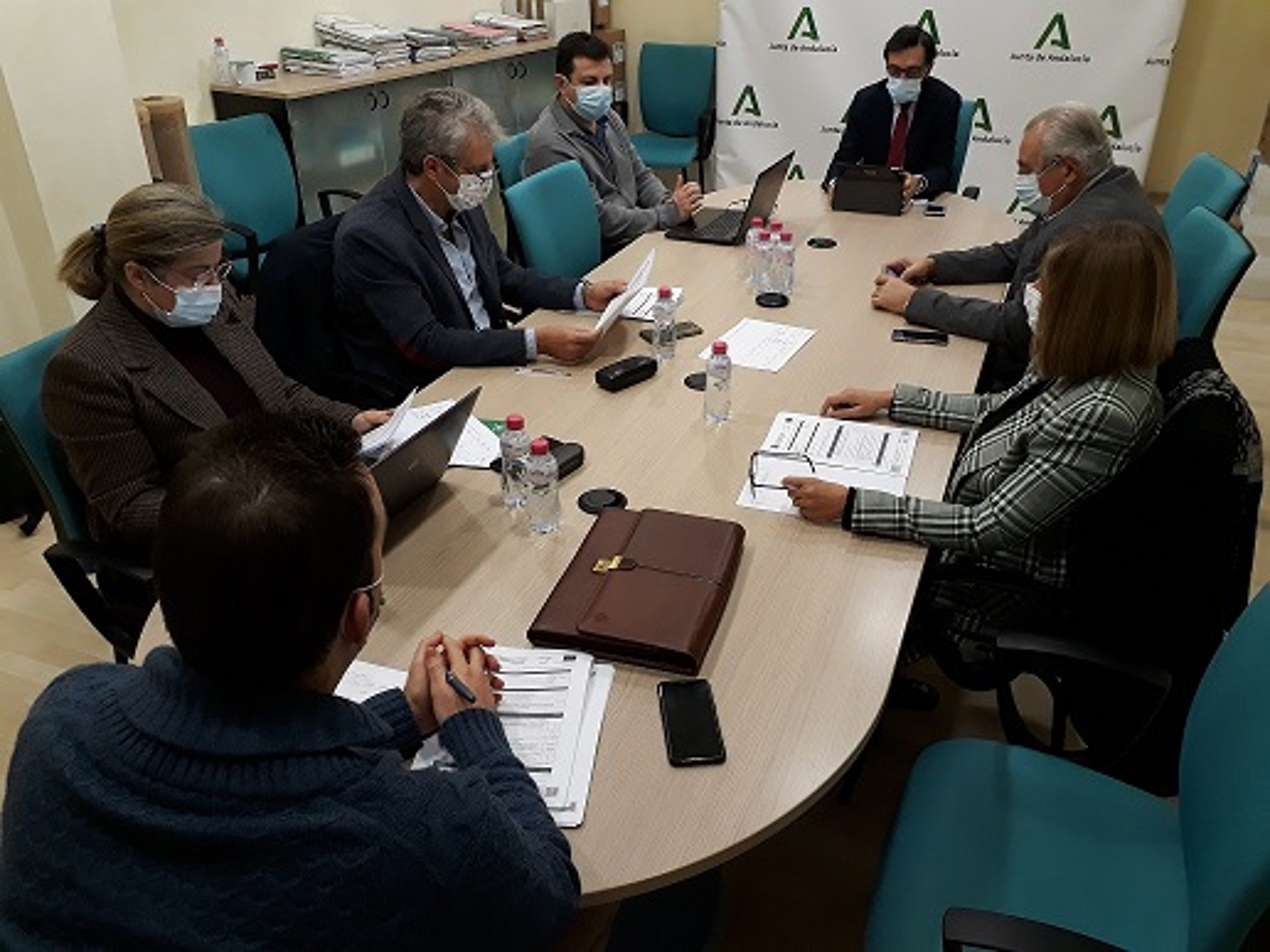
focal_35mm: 27
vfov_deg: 51.4
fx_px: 991
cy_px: 476
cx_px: 635
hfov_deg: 65.3
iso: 125
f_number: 1.9
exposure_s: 1/33
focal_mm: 3.6
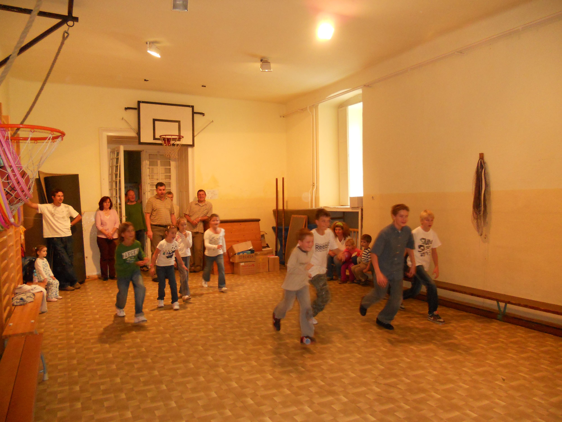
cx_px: 281
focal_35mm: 27
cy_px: 211
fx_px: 438
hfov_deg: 65.3
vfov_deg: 51.4
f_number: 3.2
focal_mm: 4.9
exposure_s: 1/25
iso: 320
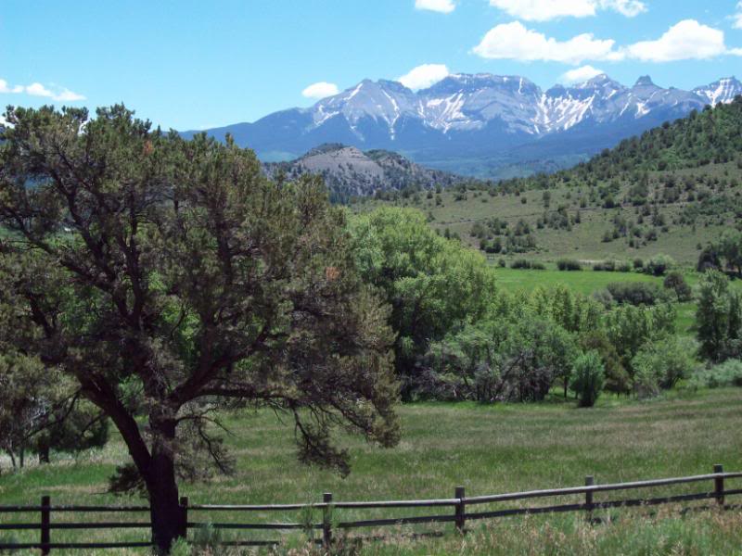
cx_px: 371
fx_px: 1372
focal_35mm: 64
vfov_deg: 22.9
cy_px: 278
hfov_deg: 30.3
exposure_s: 1/598
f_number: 3.8
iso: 80
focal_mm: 10.7
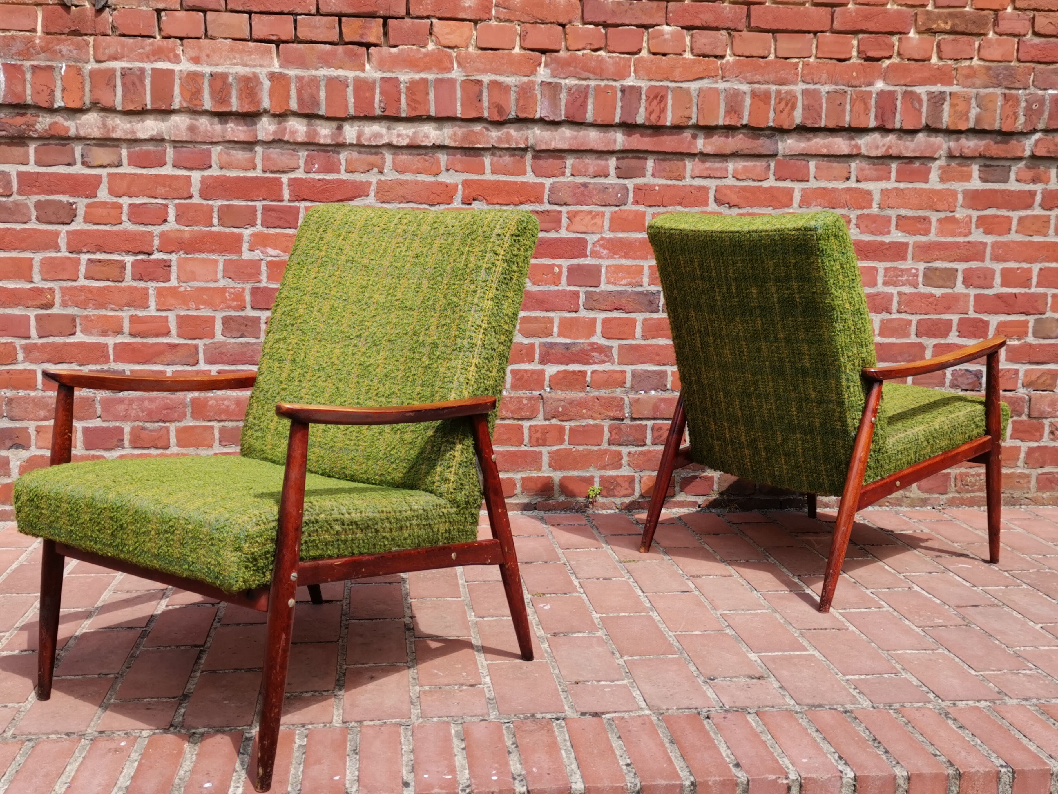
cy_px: 397
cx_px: 529
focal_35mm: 40
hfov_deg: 46.8
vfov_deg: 36.0
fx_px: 1223
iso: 50
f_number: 1.8
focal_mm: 5.58
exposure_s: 1/1227
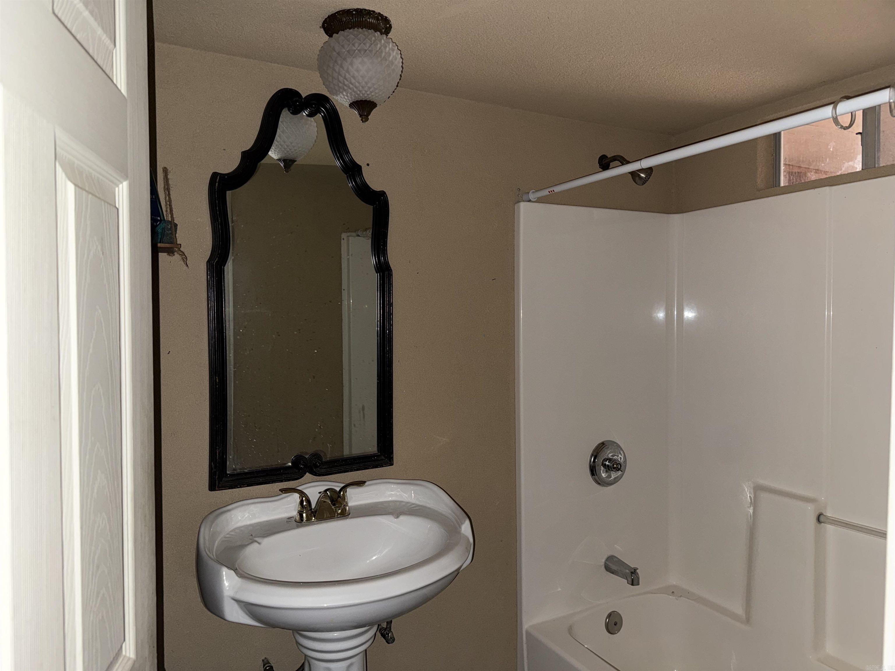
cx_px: 448
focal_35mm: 24
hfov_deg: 71.6
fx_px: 621
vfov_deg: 56.8
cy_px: 336
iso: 50
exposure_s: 1/5
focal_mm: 6.76
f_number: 1.78
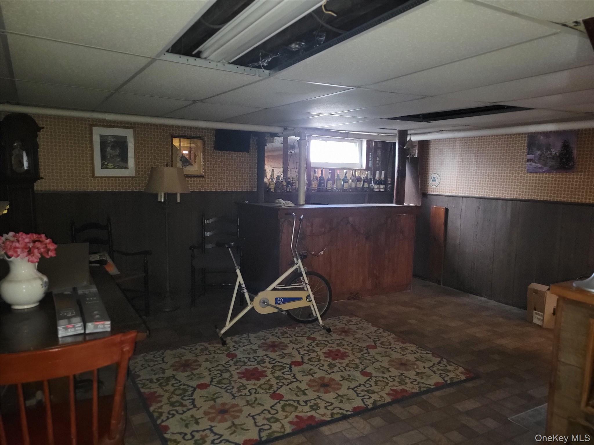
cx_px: 297
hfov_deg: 67.3
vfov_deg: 53.1
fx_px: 446
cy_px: 222
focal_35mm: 26
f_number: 1.8
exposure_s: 1/9.99
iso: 640
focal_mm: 5.4
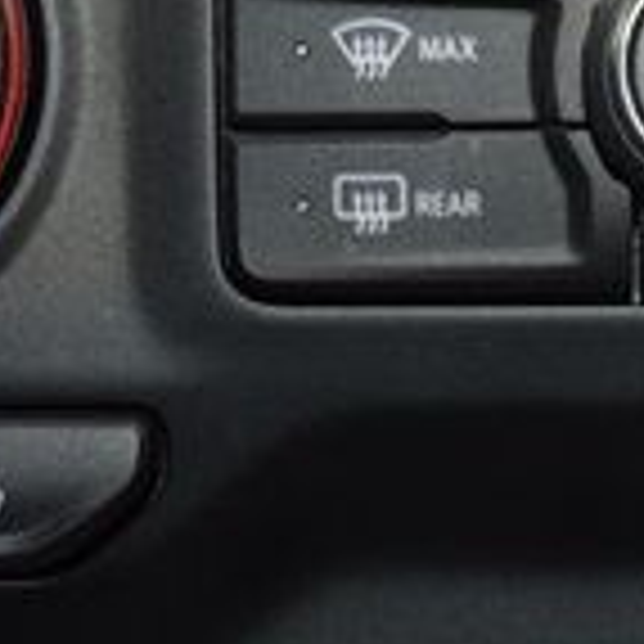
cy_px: 200
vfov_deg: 8.1
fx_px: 4567
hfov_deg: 8.0
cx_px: 743
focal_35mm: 217
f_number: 4.2
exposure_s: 1/13
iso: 640
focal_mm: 38
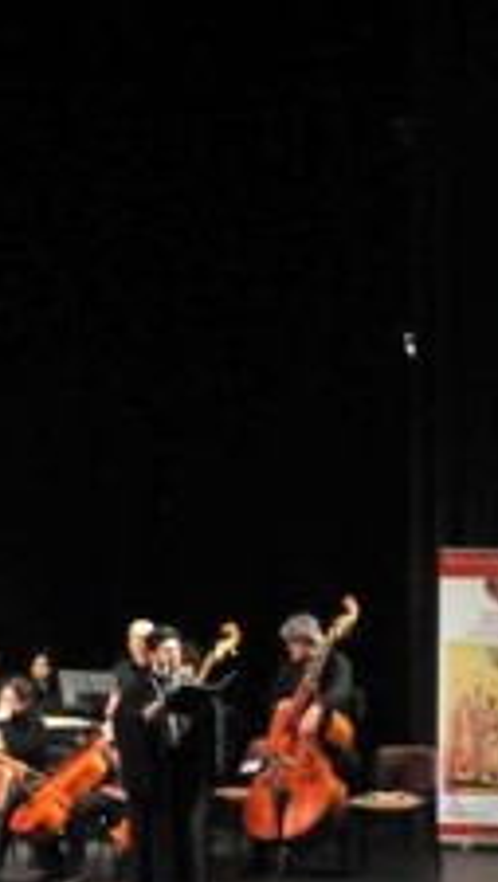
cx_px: -506
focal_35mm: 214
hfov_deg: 5.6
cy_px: 474
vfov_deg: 10.1
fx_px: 5011
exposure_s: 1/125
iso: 1600
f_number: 4.5
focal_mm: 48
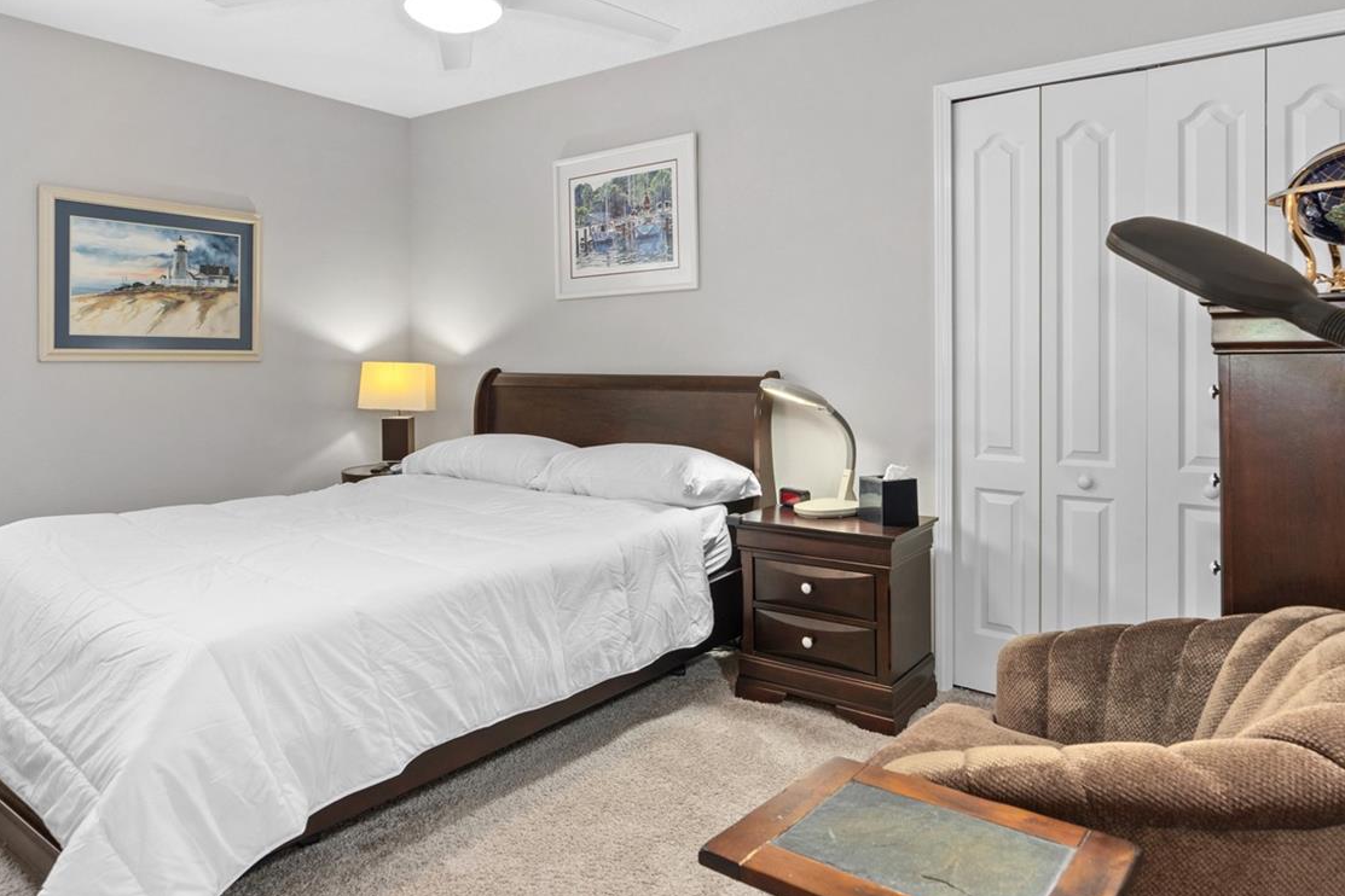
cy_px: 367
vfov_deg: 54.8
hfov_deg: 76.1
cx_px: 650
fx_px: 859
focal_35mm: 23
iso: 400
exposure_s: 1/1.67
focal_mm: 16
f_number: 8
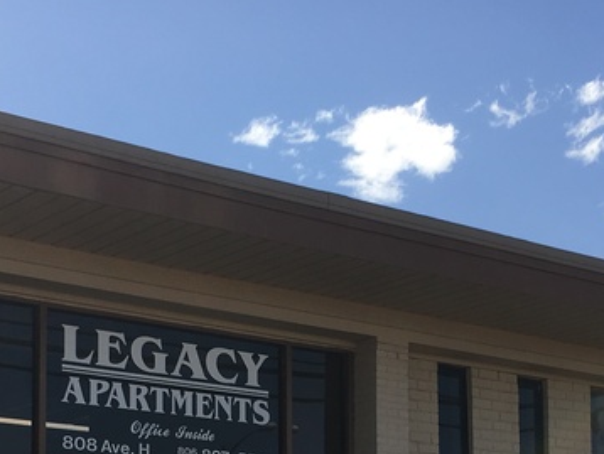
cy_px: 508
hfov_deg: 24.1
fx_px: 1414
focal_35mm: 81
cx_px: 327
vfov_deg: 17.6
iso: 25
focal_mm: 4.15
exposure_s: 1/1425
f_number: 2.2
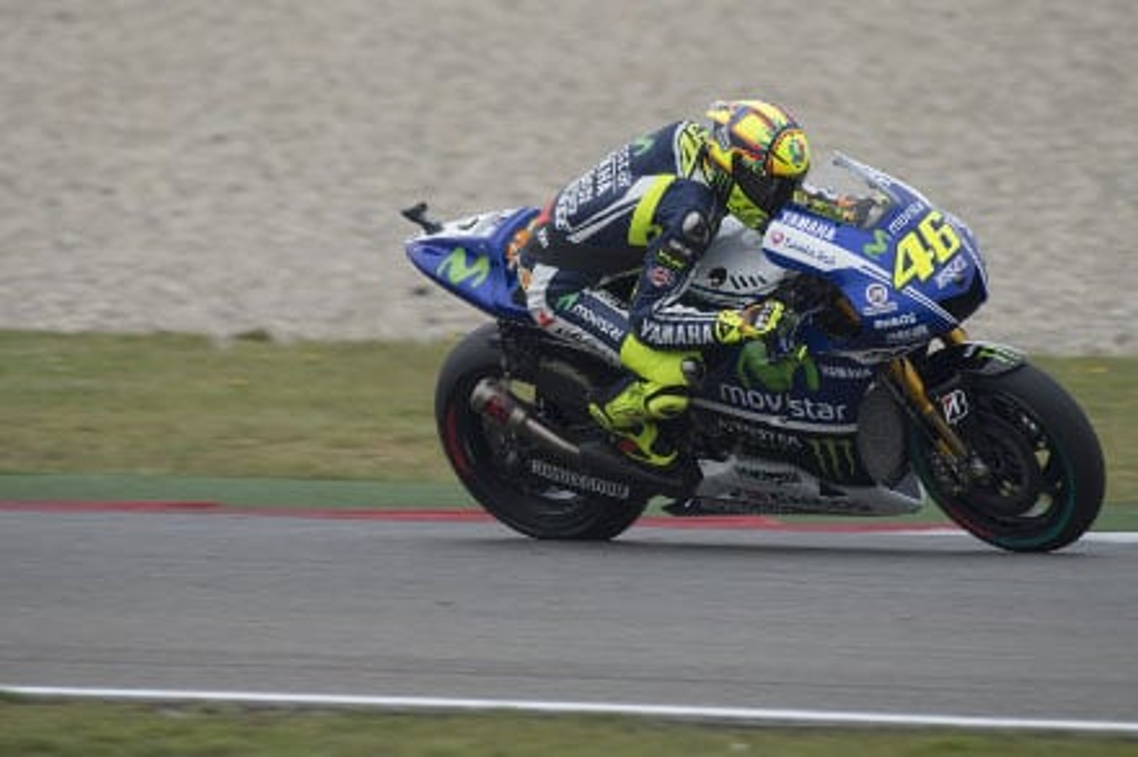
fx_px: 31598
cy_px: 378
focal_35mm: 1000
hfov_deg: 2.1
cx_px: 569
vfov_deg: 1.4
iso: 1250
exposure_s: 1/1000
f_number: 10
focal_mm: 1000
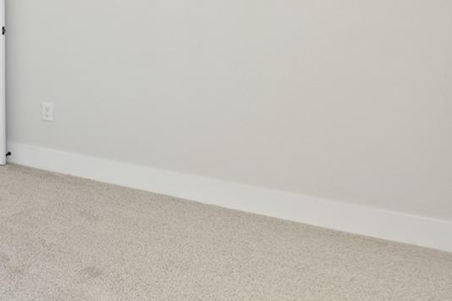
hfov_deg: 32.9
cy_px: -9
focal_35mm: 45
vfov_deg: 27.8
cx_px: -130
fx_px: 565
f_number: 7.1
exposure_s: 1/2.5
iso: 100
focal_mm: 10
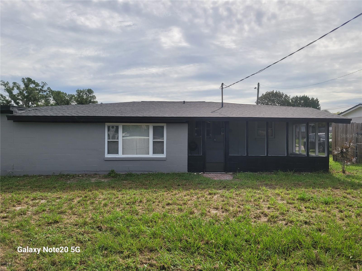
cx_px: 181
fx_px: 272
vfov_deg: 53.1
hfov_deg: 67.3
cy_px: 136
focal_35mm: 26
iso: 40
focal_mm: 5.4
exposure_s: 1/3084
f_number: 1.8
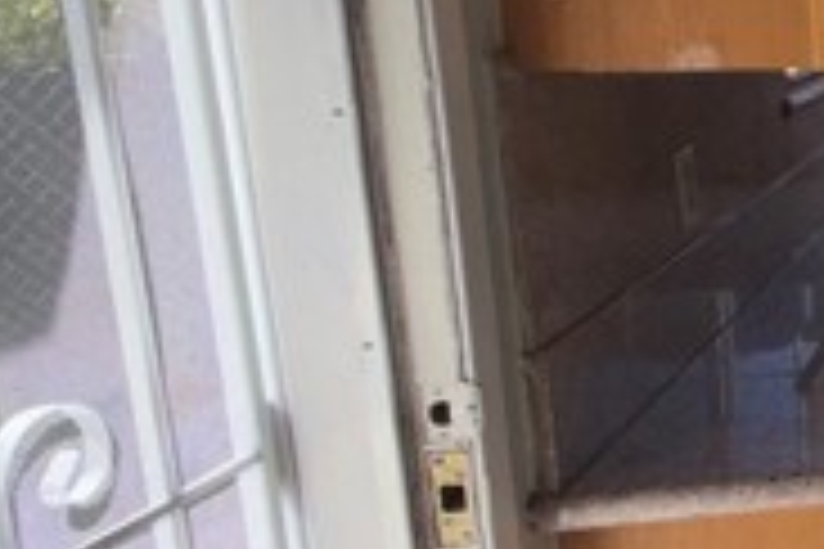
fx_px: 1167
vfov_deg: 26.3
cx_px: 1418
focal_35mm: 51
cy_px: 162
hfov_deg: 23.6
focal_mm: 2.22
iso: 16
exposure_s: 1/265
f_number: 2.2
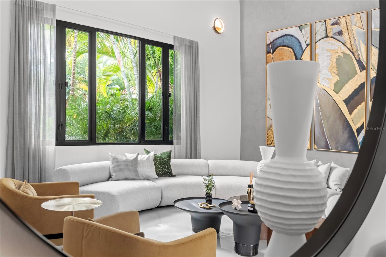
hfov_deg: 54.4
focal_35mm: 35
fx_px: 375
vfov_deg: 37.8
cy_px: 128
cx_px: 193
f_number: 9
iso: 400
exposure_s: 1
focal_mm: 35
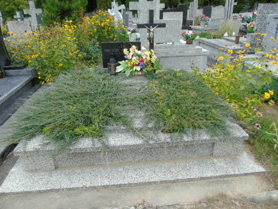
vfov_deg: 54.9
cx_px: 139
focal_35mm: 25
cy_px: 104
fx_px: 201
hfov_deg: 69.4
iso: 80
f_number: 3.4
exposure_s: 1/100
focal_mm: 4.4
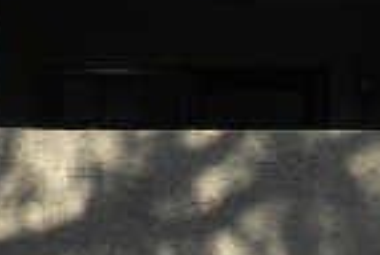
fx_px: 1766
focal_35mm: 167
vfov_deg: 8.2
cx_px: 361
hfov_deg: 12.2
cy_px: -32
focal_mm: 6.4
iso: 112
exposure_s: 1/249
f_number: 7.4
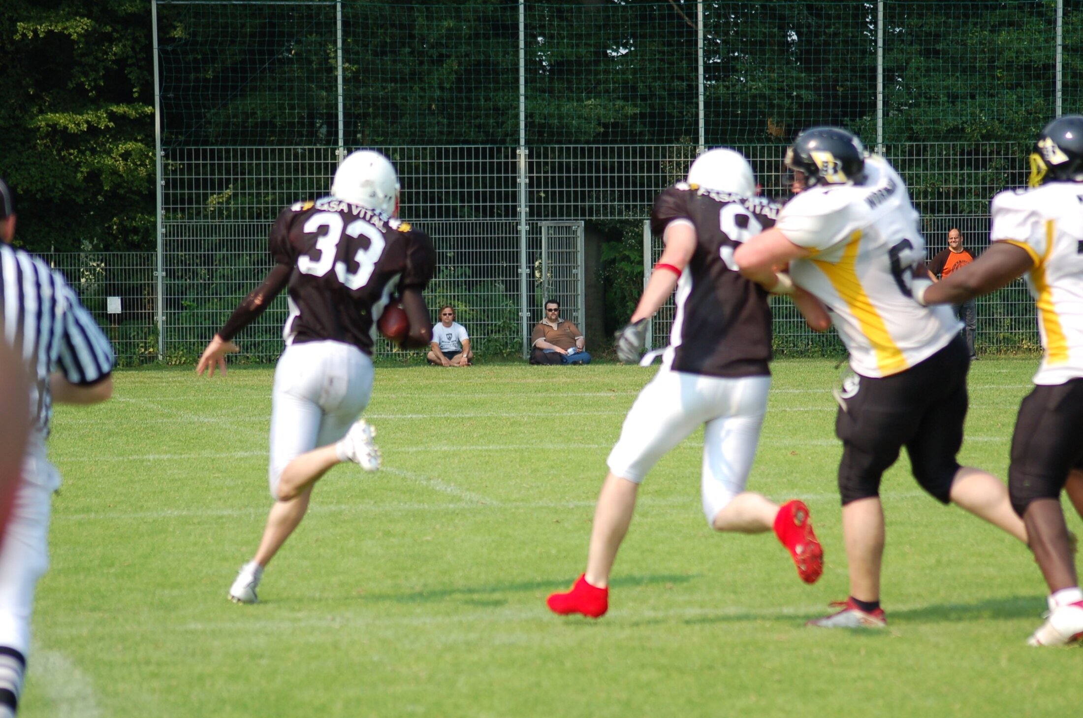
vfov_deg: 8.3
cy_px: 359
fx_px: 4954
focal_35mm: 165
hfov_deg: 12.5
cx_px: 542
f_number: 4.2
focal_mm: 110
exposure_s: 1/1000
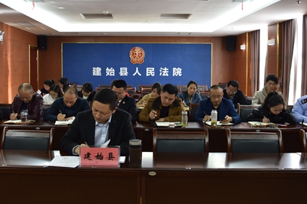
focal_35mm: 34
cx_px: 135
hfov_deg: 55.7
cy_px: 82
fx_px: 290
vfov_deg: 38.7
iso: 800
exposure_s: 1/60
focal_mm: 24
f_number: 4
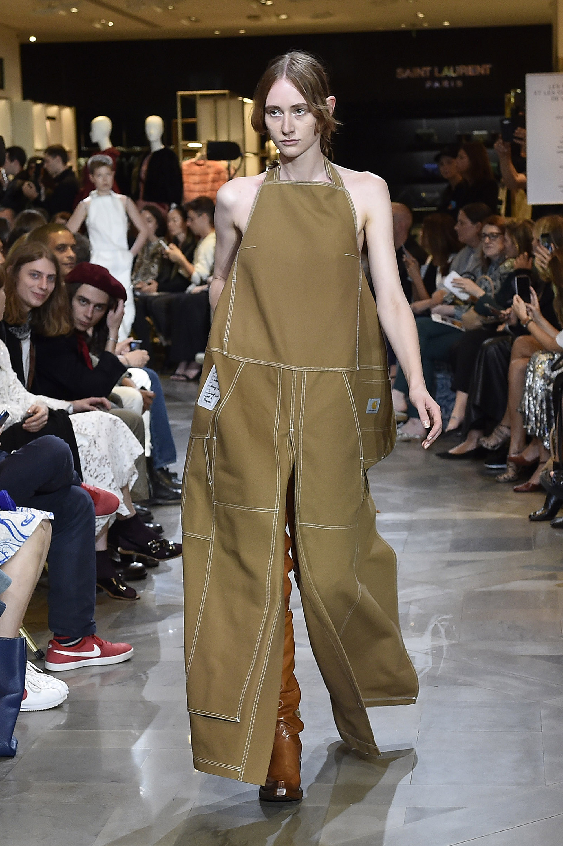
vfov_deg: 39.6
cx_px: 282
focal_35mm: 50
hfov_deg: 27.0
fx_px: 1174
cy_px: 423
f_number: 5
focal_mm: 50
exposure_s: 1/500
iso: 2000
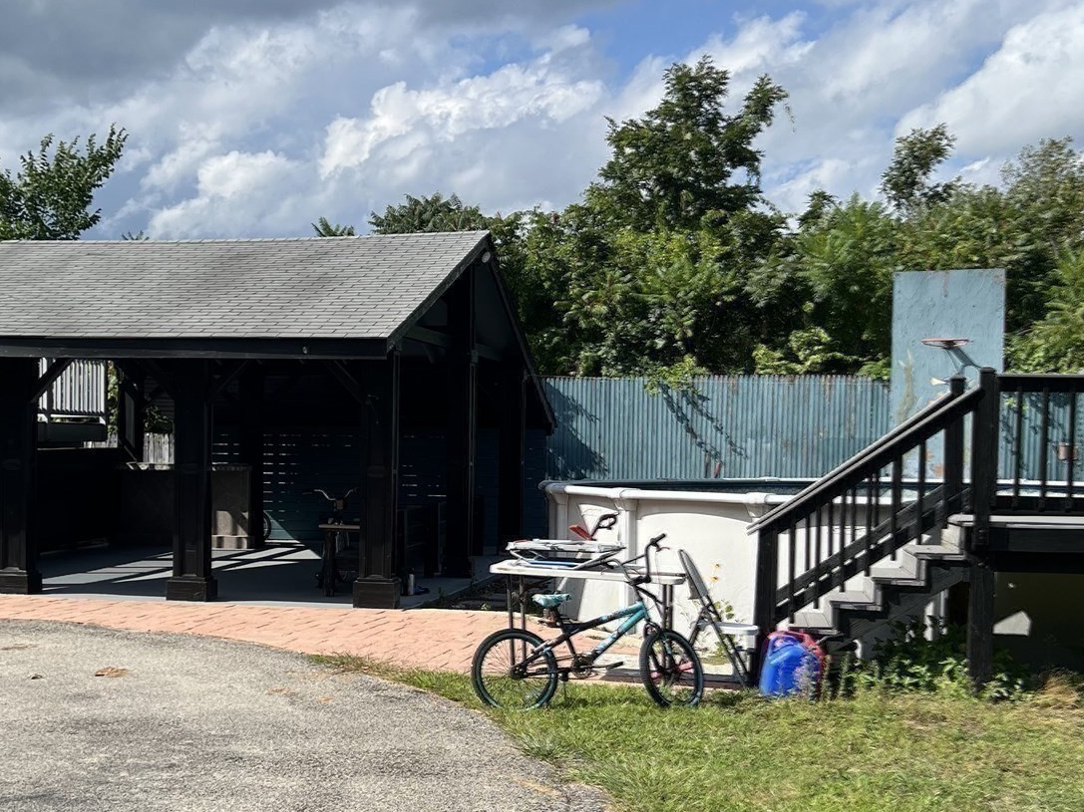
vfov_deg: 29.6
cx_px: 359
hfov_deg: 38.5
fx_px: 1534
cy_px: 487
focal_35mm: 49
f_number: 1.5
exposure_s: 1/5076
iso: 50
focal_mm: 5.7
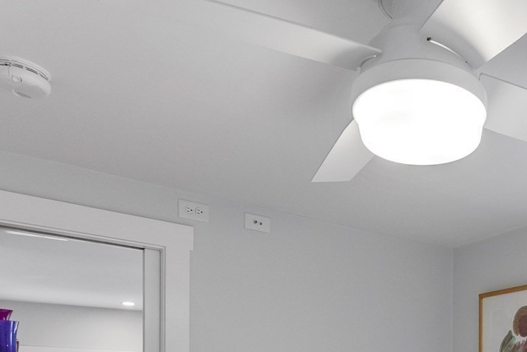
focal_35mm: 38
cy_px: 402
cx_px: 489
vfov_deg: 30.7
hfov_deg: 45.2
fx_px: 556
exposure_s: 1/80
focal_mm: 14
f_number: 5.6
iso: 640
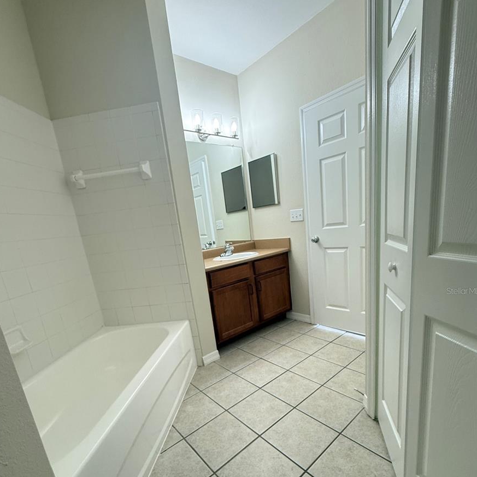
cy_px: 291
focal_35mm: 17
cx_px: 239
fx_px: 265
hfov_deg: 84.0
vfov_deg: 82.8
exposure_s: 1/60
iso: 200
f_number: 2.2
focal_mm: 2.22
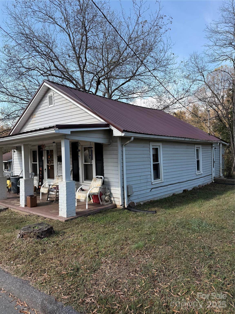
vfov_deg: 71.6
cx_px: 118
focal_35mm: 24
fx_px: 217
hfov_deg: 56.8
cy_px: 157
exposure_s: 1/1812
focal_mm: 6.76
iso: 80
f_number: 1.78
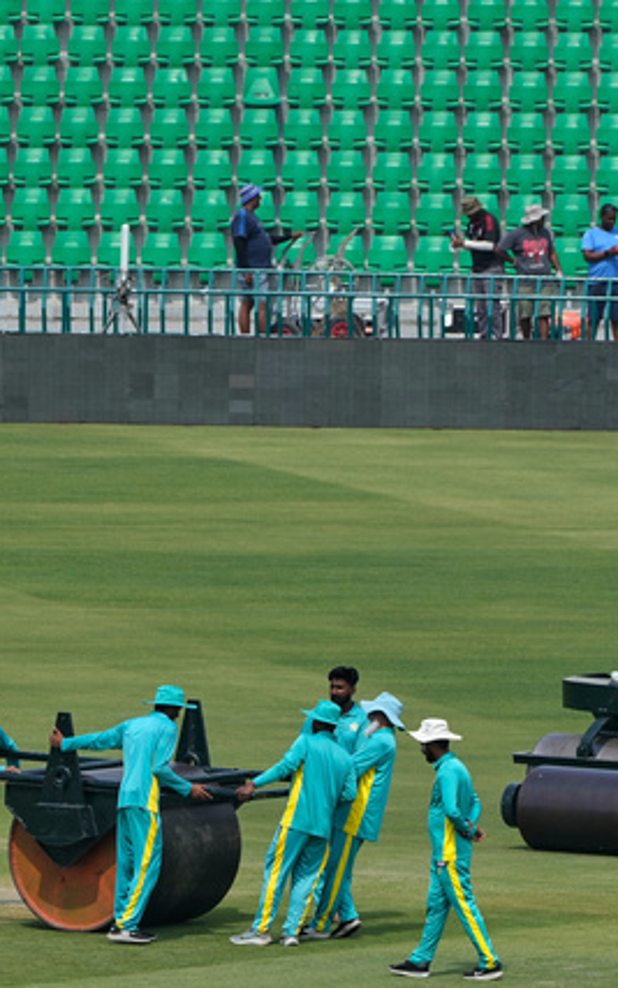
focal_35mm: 648
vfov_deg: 3.2
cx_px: 44
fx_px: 17456
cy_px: 612
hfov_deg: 2.0
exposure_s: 1/640
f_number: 9
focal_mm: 265
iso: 400
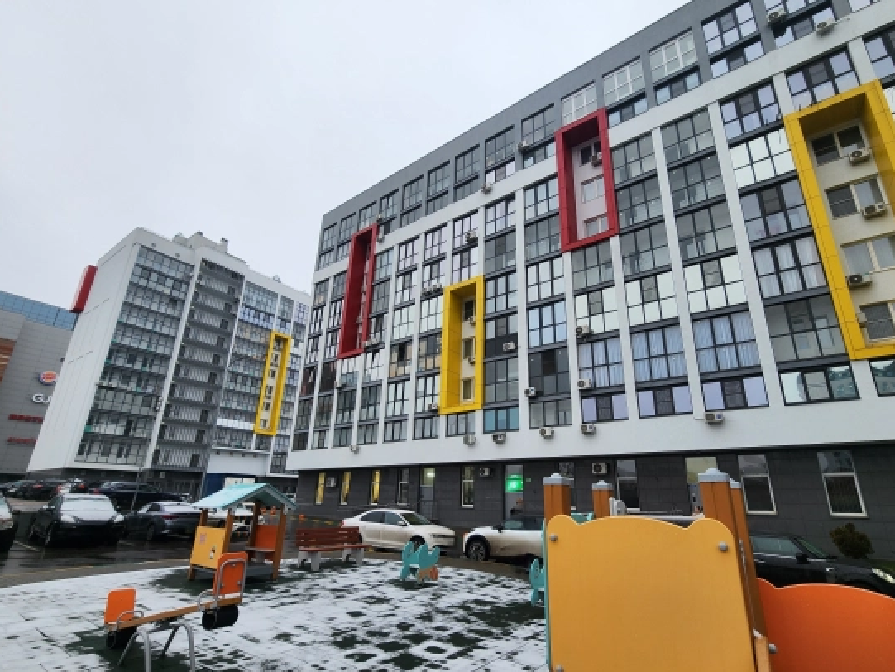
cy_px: 359
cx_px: 478
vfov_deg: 81.7
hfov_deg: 98.0
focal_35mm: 15
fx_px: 388
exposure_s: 1/101
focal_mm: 2.2
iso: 50
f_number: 2.2
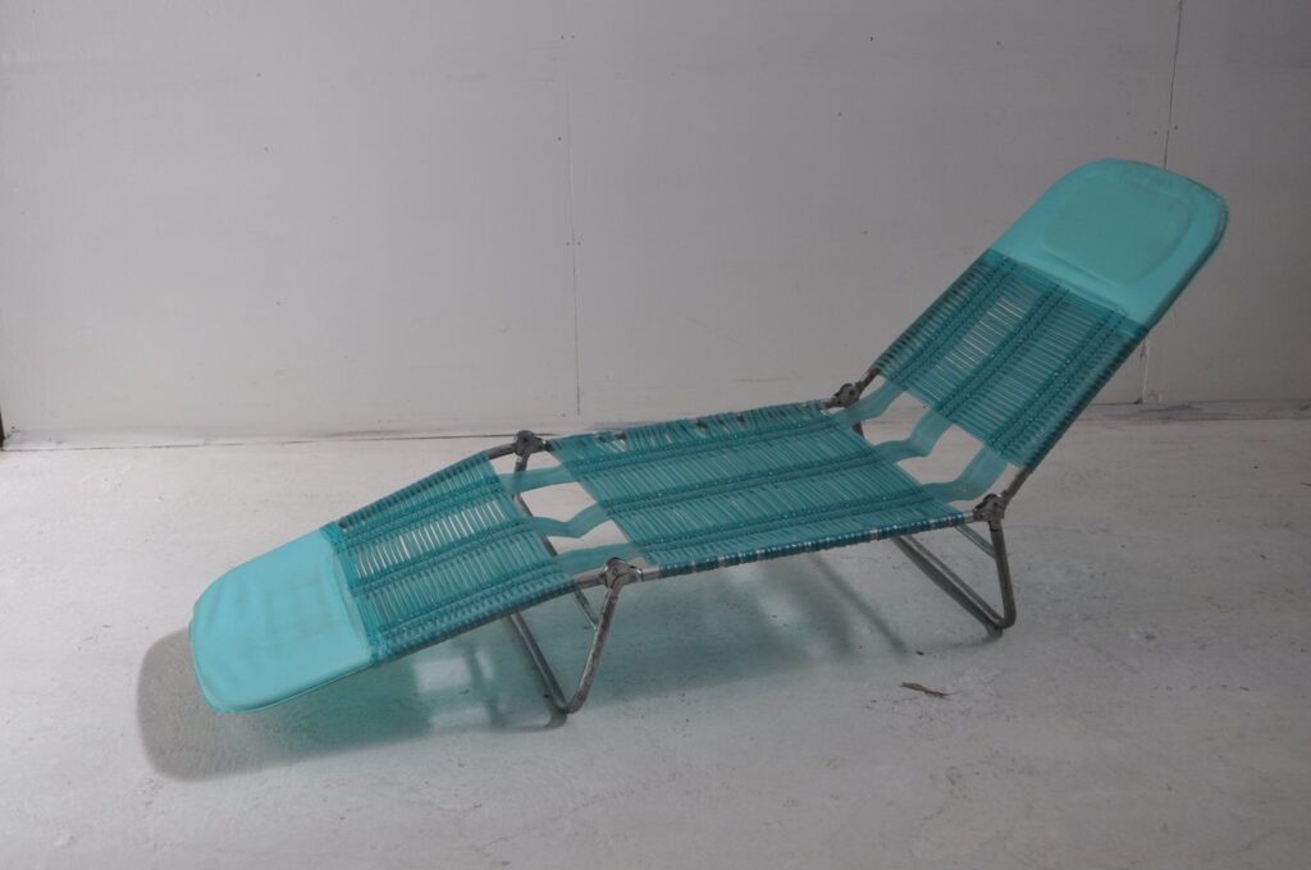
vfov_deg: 28.0
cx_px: 656
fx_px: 1746
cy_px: 435
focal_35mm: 48
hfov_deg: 41.2
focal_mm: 32
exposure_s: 1/100
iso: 400
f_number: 5
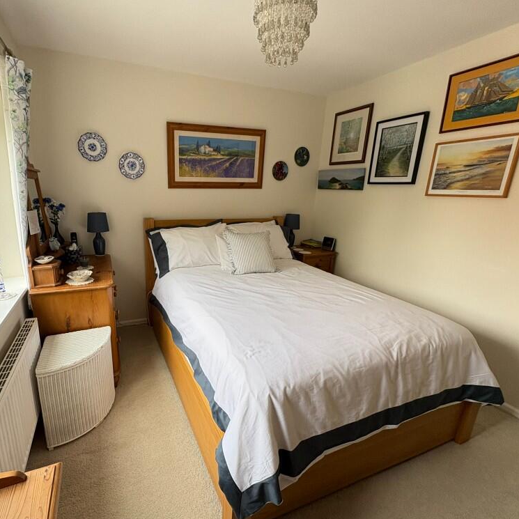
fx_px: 288
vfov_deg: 83.9
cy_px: 267
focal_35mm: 17
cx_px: 210
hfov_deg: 83.0
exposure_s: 1/99
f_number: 2.2
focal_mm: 2.22
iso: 125
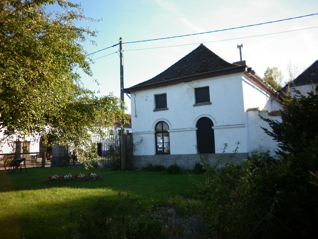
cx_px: 159
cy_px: 120
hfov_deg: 61.7
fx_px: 266
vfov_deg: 48.2
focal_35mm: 29
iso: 80
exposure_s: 1/400
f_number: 2.8
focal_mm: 5.3
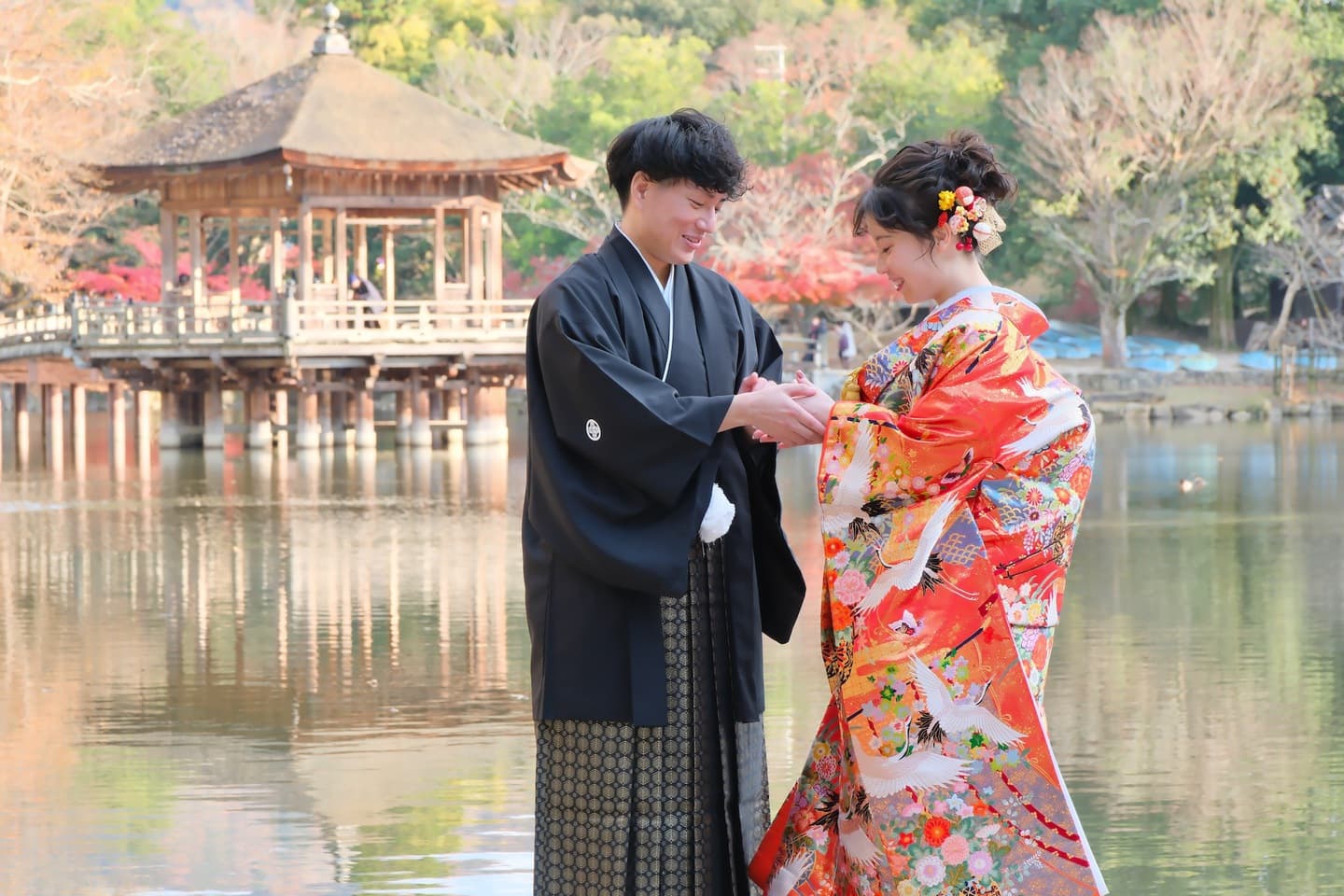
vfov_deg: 13.0
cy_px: 448
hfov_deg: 19.5
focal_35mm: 105
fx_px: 3920
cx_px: 672
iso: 800
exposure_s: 1/80
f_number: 7.1
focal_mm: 70
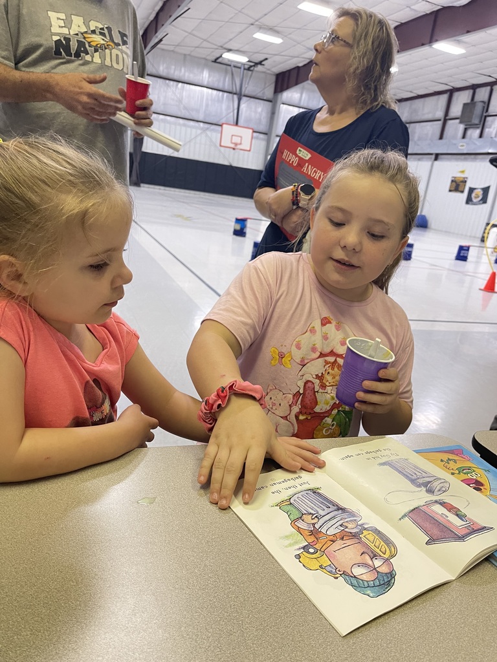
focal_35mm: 25
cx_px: 248
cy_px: 331
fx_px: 479
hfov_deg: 54.9
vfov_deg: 69.4
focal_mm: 5.1
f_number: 1.6
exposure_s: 1/60
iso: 250
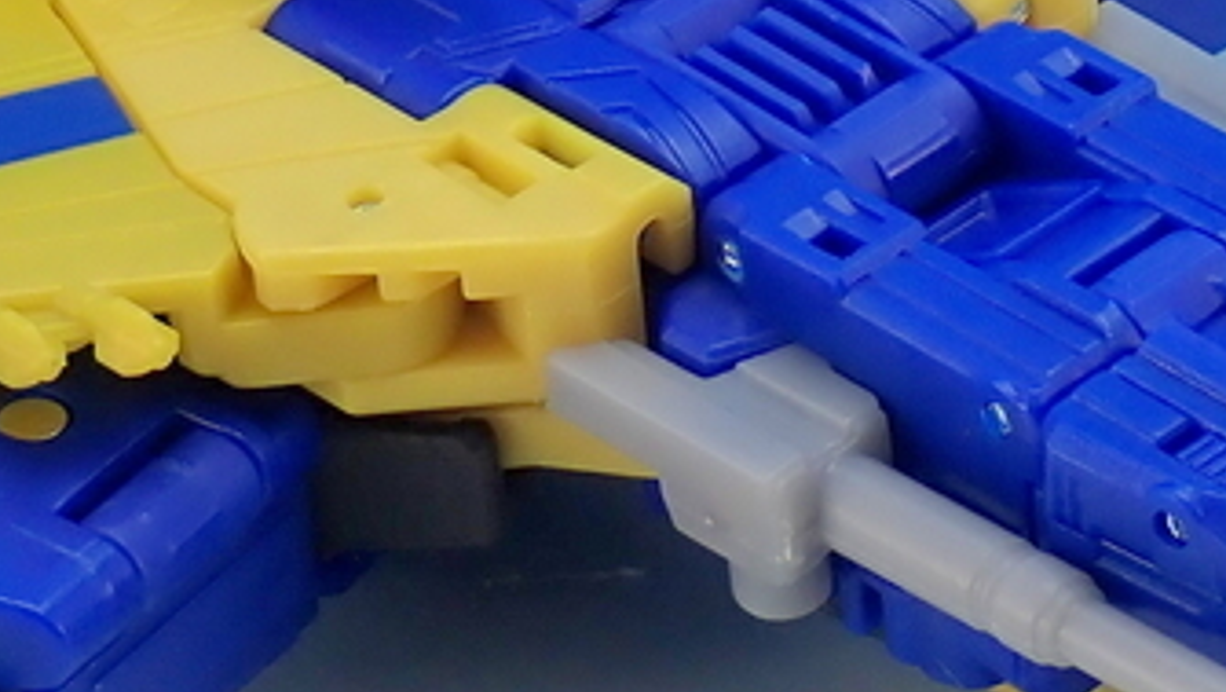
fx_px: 7255
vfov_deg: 5.5
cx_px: 644
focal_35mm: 223
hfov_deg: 9.7
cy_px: 95
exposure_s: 1/20
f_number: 3.8
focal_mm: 11.88
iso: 100
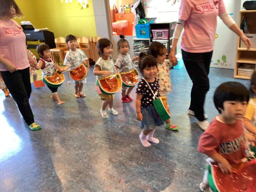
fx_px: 229
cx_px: 128
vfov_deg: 45.4
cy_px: 96
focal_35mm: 31
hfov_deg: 58.4
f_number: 2.4
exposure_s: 1/60
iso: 250
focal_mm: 3.3
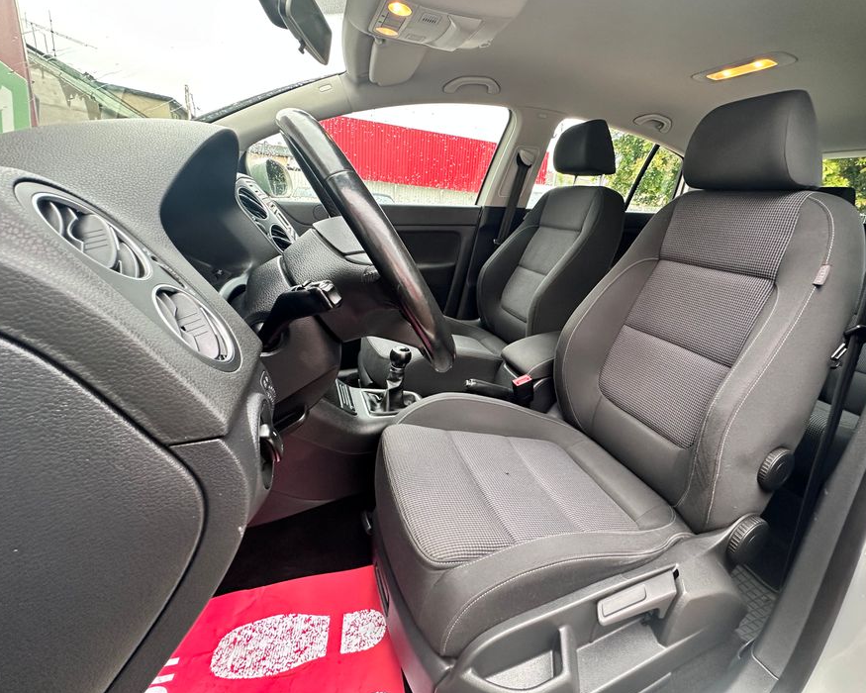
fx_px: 410
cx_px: 494
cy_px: 316
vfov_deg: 80.2
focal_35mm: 16
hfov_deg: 92.5
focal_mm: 2.22
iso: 160
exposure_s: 1/99
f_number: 2.2
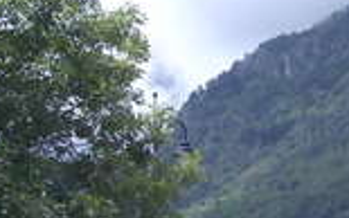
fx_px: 1675
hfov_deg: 11.6
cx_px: 466
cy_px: 148
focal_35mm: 176
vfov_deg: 7.5
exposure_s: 1/250
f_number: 6.5
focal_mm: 6.1
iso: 80
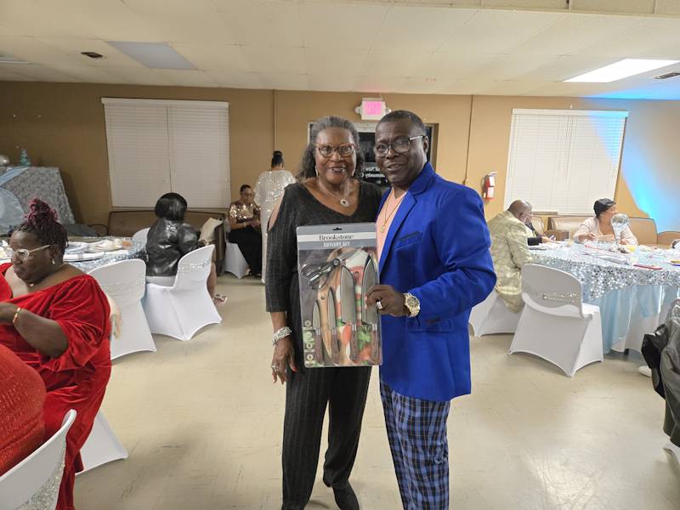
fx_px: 452
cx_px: 340
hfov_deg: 73.9
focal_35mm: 23
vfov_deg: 58.9
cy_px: 255
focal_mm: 5.4
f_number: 1.8
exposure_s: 1/60
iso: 800
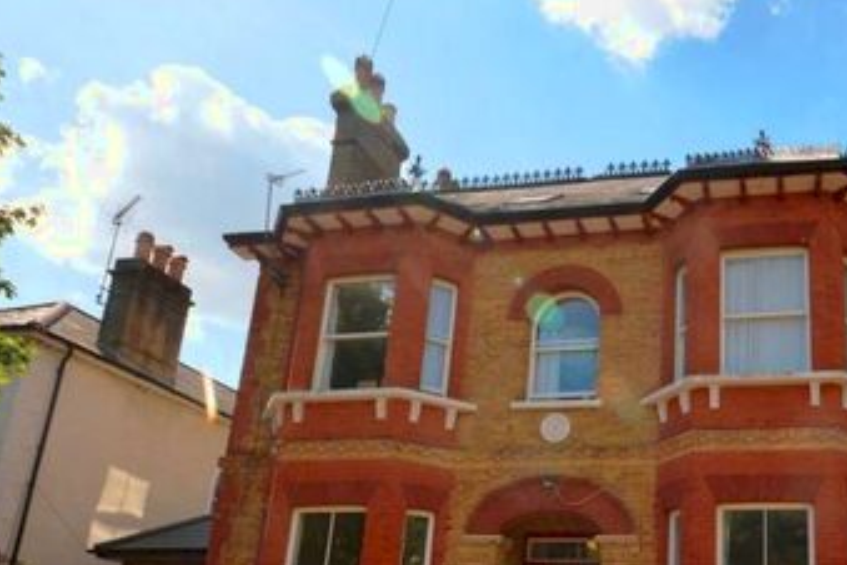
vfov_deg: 40.8
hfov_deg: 56.7
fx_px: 729
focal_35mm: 31
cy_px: 440
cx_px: 655
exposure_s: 1/200
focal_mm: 10
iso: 100
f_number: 8
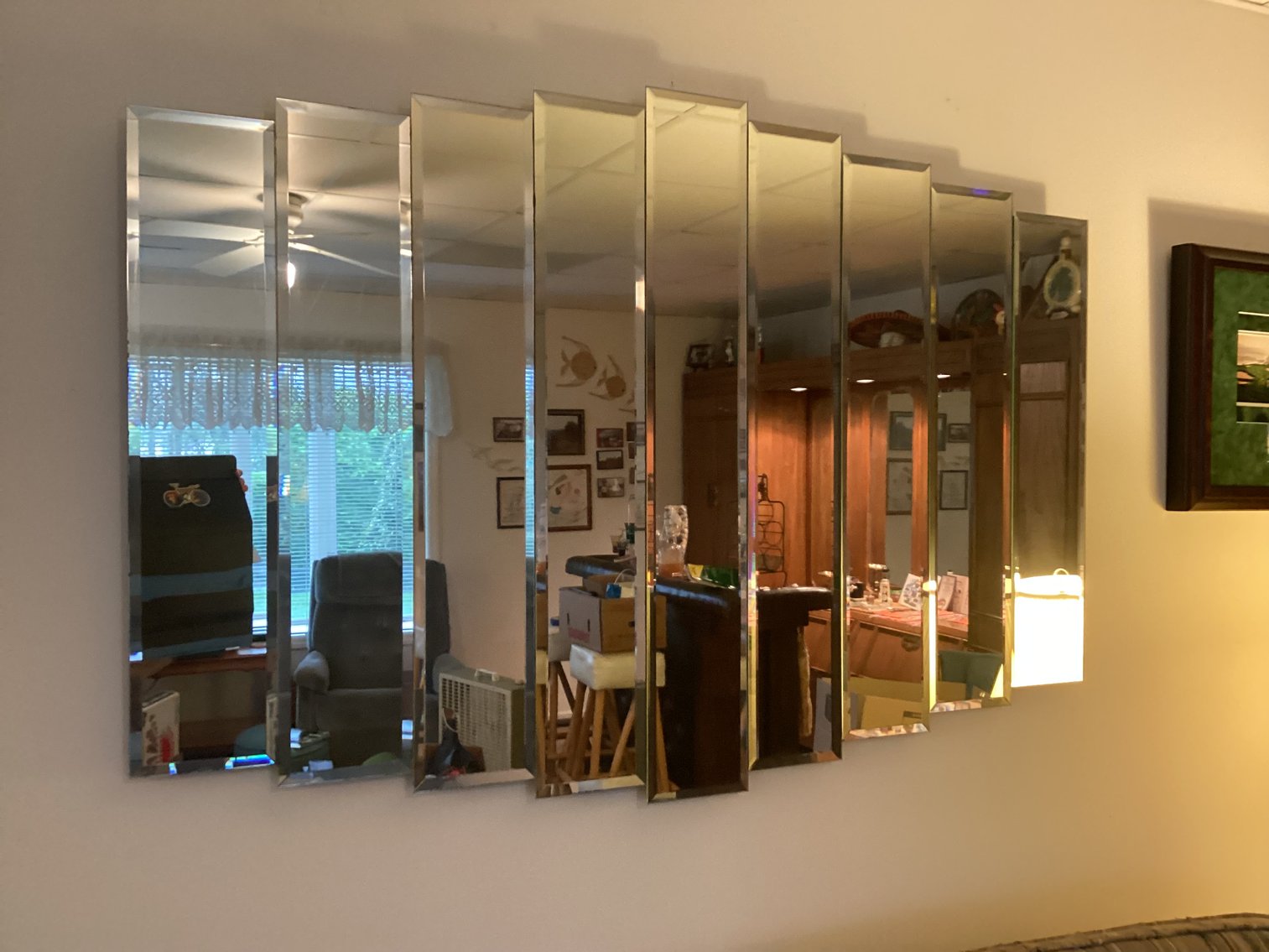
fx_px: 1137
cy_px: 476
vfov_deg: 45.4
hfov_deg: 58.3
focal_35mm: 31
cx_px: 634
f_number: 2.4
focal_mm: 3.3
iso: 400
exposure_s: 1/50
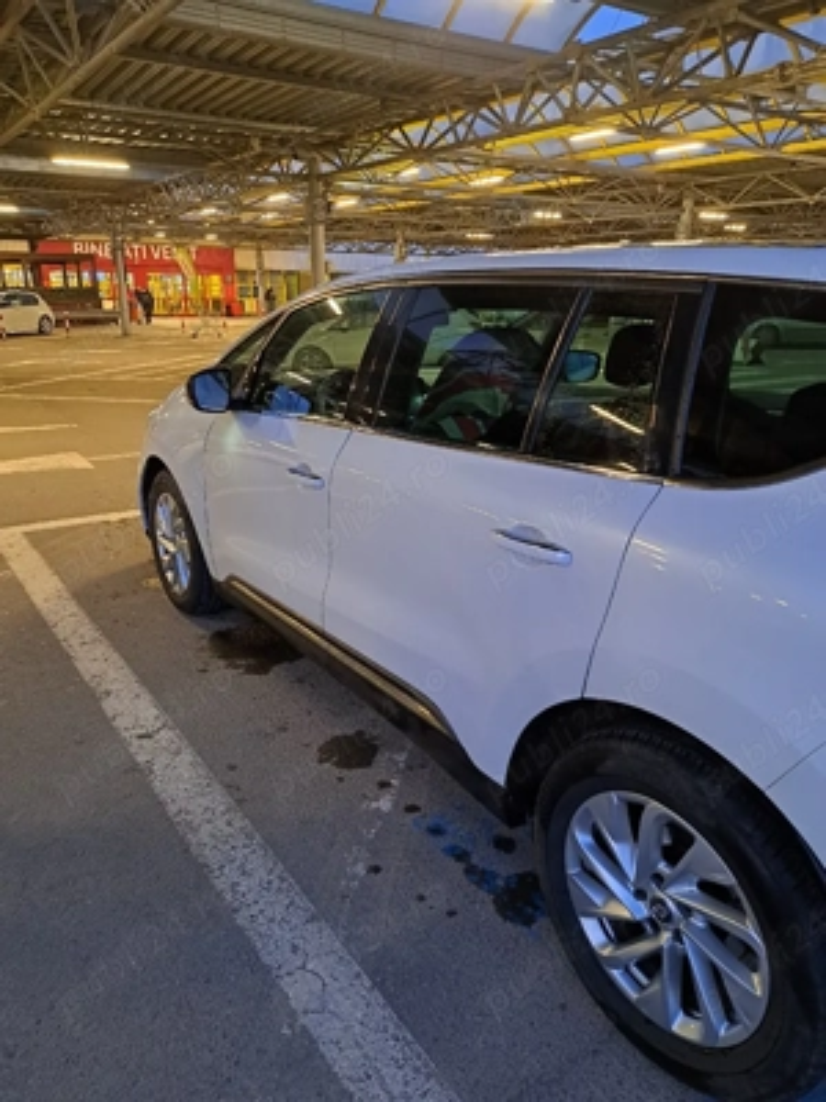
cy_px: 551
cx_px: 413
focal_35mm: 24
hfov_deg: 56.8
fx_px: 764
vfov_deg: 71.6
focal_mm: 5.23
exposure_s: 1/25
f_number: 1.8
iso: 400
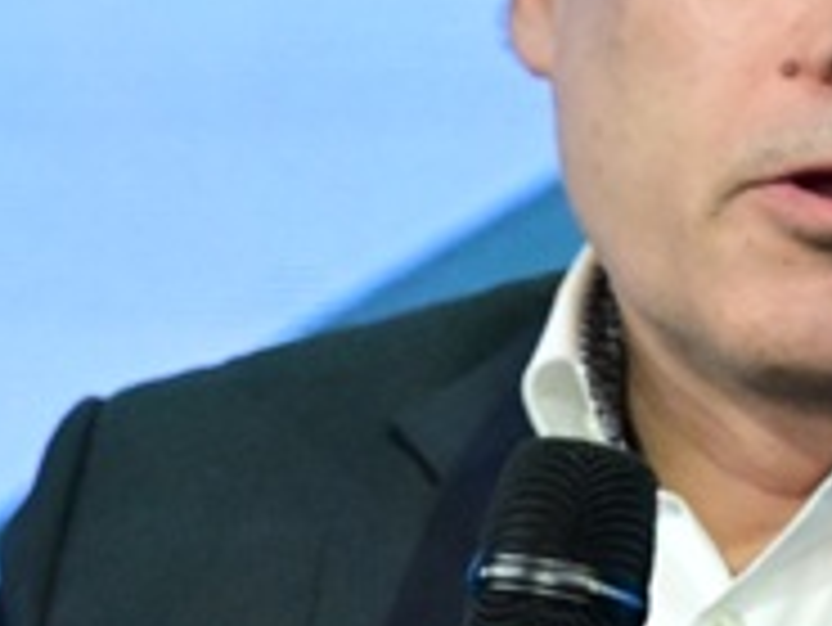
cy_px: 108
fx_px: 29991
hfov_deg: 1.6
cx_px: 603
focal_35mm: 1247
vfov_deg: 1.2
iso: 6400
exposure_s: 1/320
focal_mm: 200
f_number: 5.6
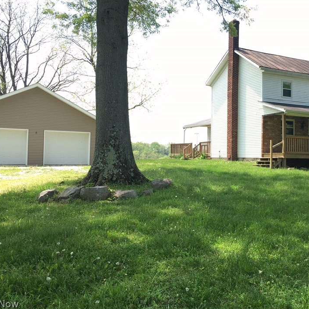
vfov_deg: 44.9
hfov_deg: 44.5
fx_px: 374
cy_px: 144
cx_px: 197
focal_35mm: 37
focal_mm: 4.15
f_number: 2.2
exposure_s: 1/359
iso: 25
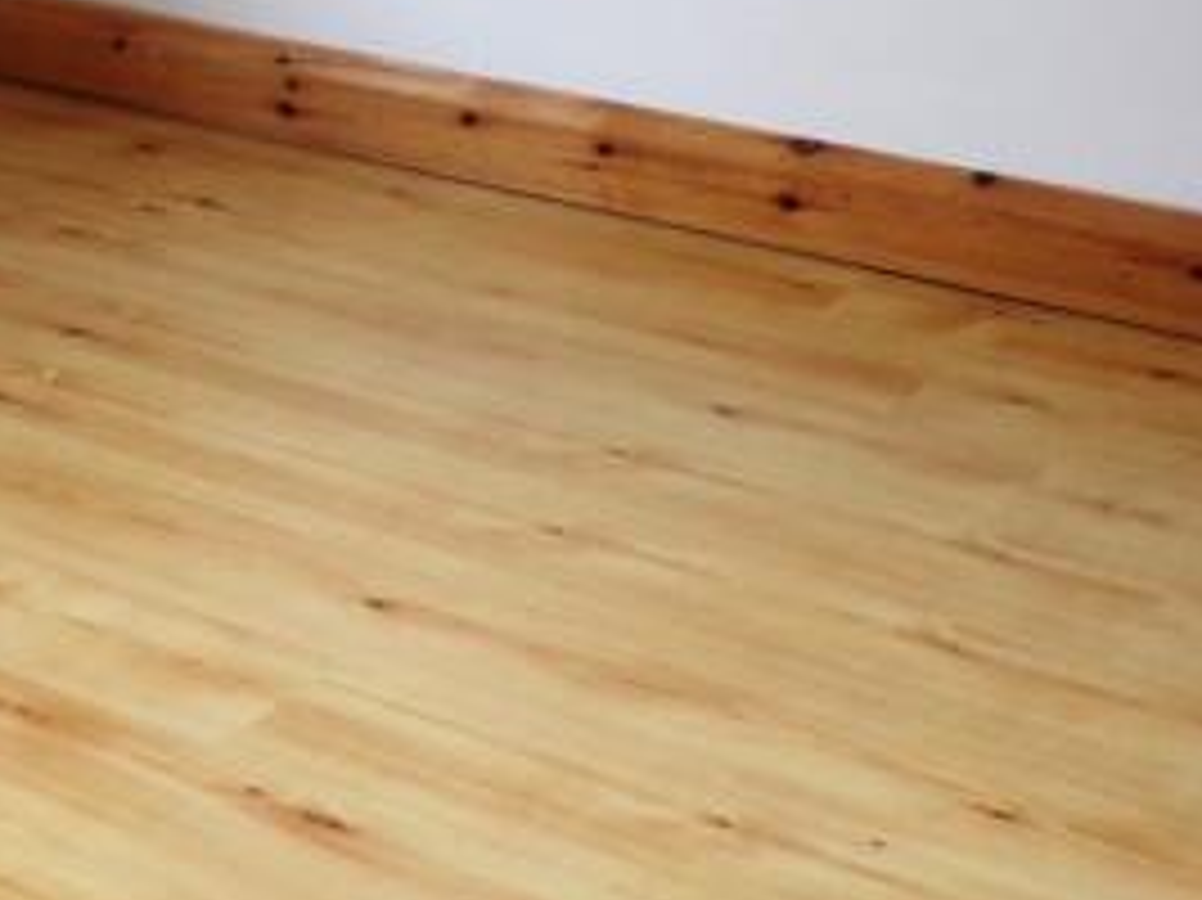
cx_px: -806
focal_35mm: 92
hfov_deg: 18.0
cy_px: -72
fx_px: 3193
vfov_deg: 15.6
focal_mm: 4.3
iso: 100
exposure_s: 1/50
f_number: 3
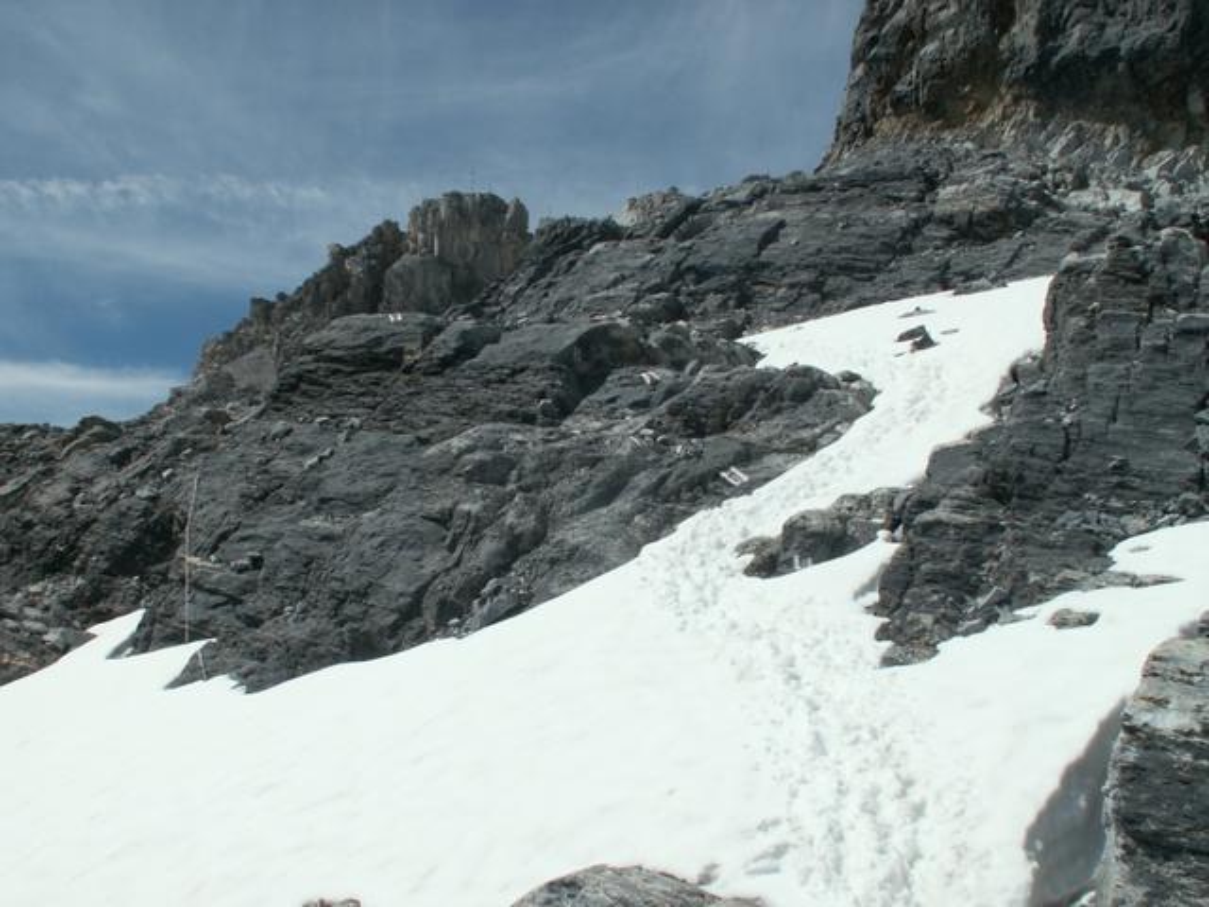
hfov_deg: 52.6
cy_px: 454
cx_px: 604
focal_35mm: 35
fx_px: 1222
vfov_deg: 40.7
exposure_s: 1/320
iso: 50
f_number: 8
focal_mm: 5.86
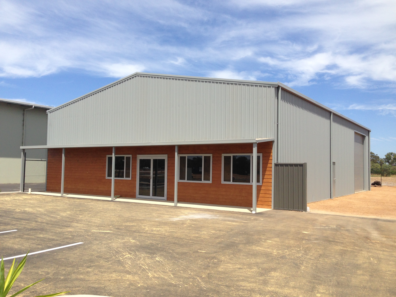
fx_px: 378
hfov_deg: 55.4
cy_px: 148
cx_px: 198
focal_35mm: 33
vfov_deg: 42.9
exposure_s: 1/2088
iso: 50
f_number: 2.4
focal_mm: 4.12
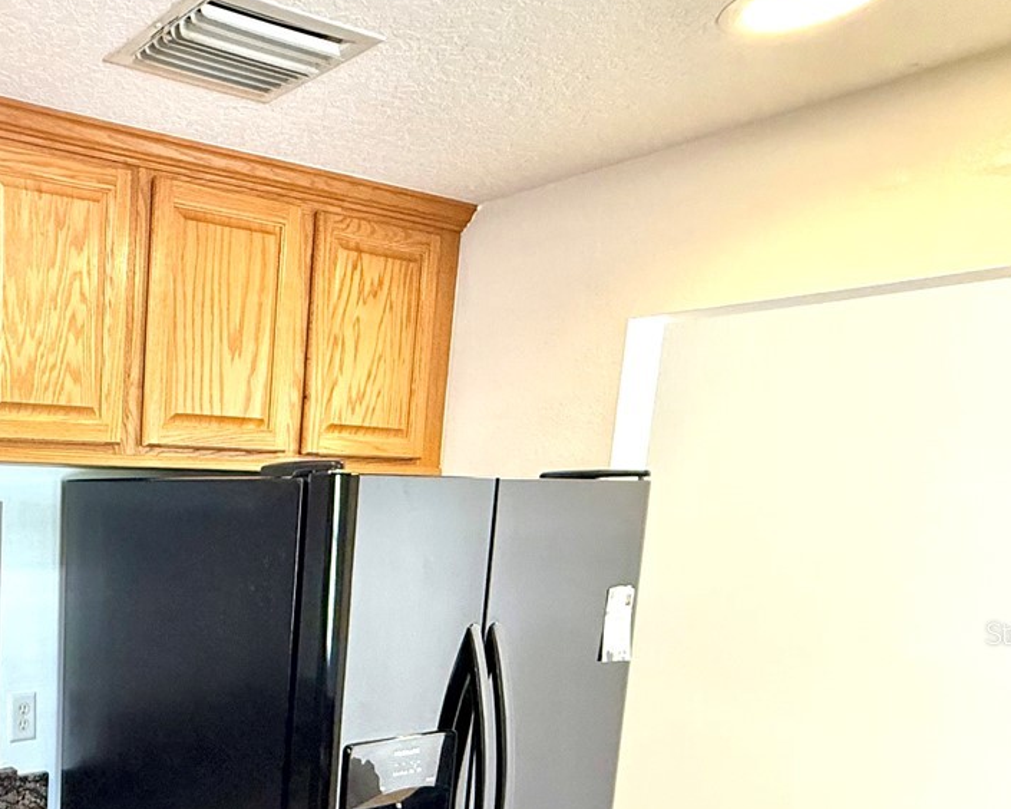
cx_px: -26
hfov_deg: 46.6
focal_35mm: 31
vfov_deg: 45.1
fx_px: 928
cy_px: 633
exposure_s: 1/60
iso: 400
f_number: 2.2
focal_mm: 2.22
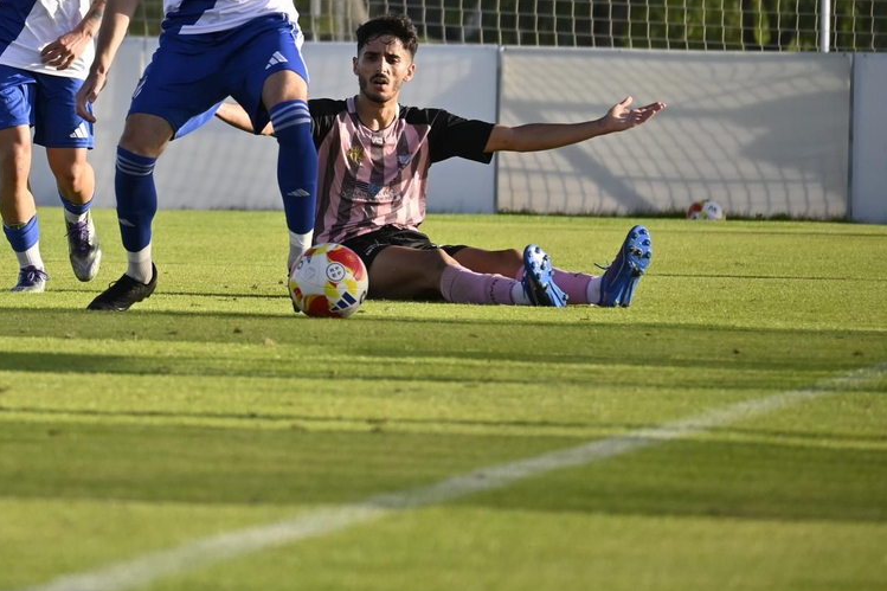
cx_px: 92
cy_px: -15
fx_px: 15397
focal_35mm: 625
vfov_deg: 2.2
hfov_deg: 3.3
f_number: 5.6
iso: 200
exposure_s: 1/800
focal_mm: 195
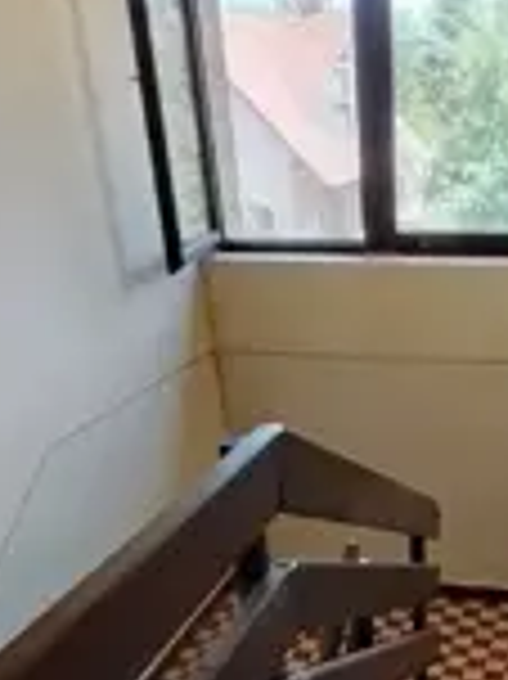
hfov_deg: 31.5
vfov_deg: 38.4
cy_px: 644
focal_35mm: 45
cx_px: 387
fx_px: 882
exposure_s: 1/50
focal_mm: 1.4
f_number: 2.2
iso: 146
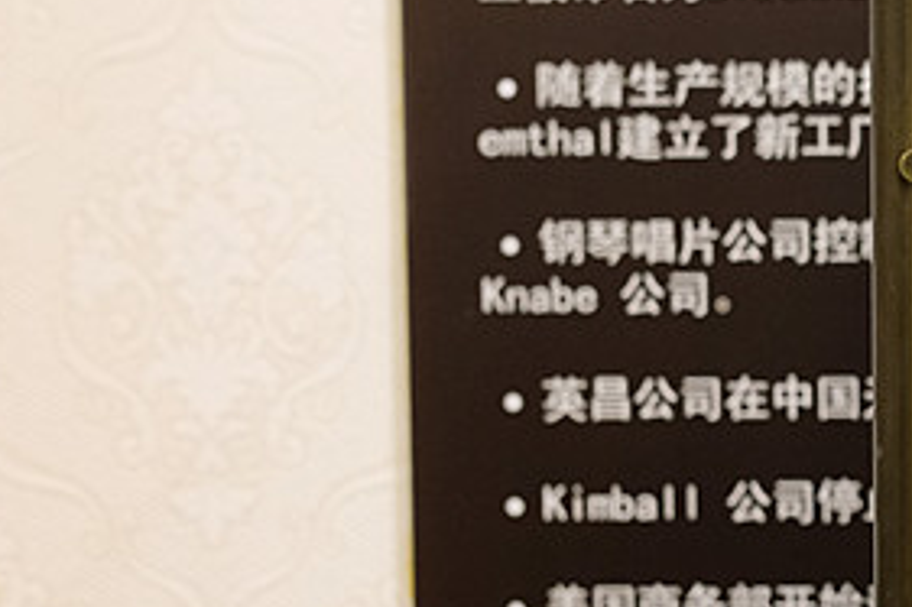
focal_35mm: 151
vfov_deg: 9.1
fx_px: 3823
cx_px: 1227
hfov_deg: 13.1
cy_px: 294
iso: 2000
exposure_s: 1/60
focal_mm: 35
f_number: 4
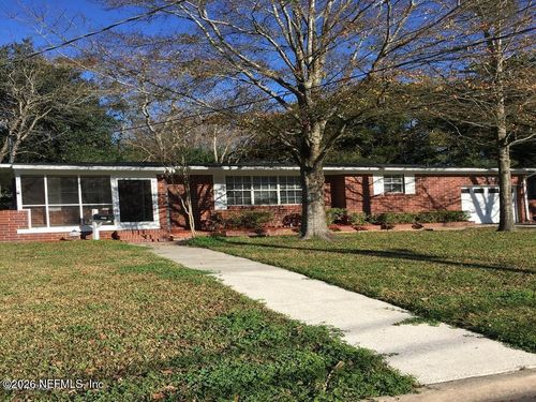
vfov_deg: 48.2
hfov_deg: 61.7
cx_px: 268
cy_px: 201
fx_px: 449
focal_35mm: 29
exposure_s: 1/1709
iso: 25
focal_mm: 4.15
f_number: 2.2
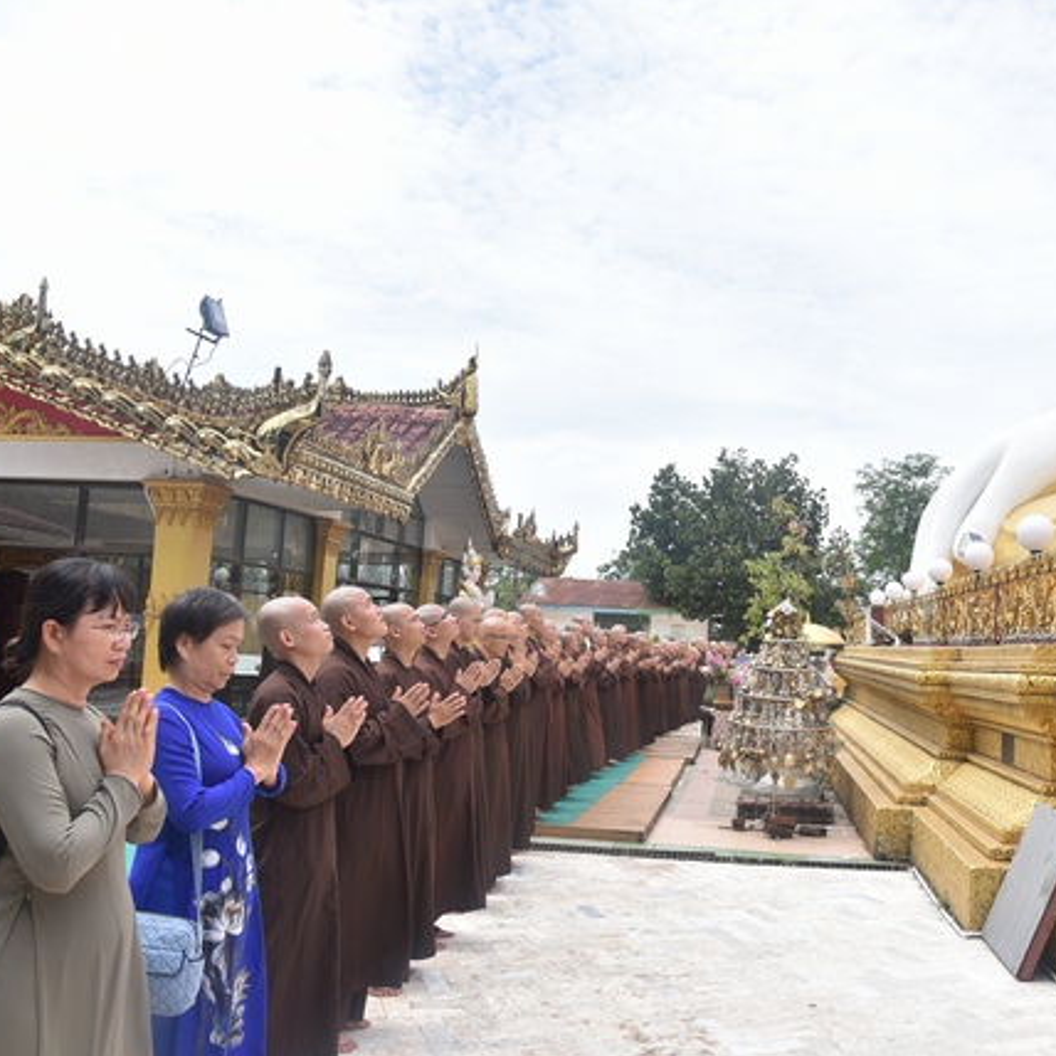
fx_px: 1070
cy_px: 527
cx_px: 691
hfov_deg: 51.7
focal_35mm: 31
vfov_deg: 52.5
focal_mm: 24
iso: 200
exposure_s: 1/400
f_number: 7.1
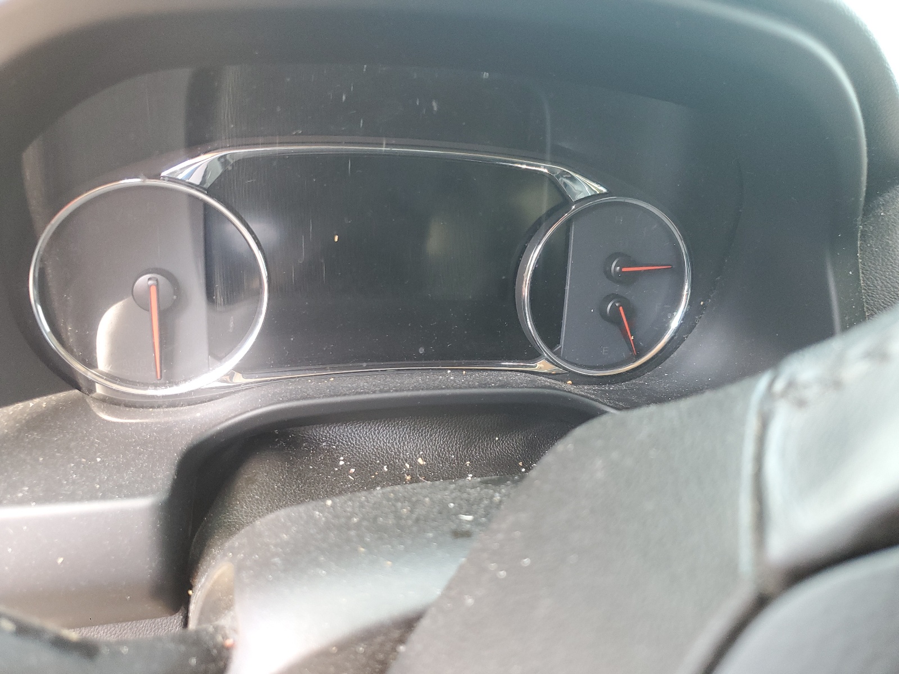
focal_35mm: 26
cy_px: 337
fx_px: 675
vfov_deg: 53.1
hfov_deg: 67.3
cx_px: 450
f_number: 1.5
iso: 111
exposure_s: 1/60.2
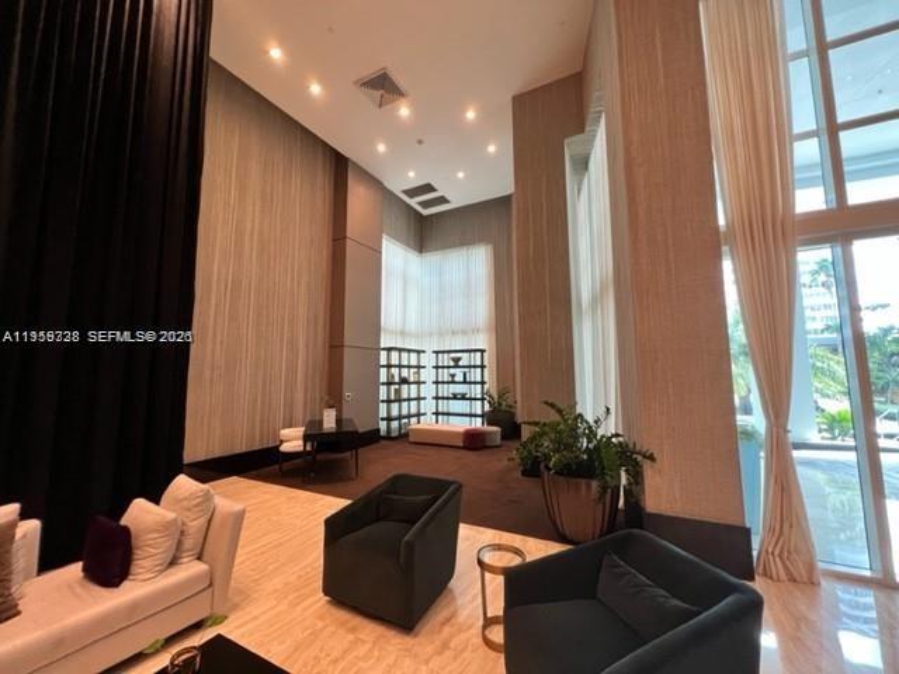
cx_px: 450
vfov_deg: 89.9
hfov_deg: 106.2
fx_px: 338
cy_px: 337
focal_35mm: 13
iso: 160
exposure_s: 1/60
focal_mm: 1.57
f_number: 1.8
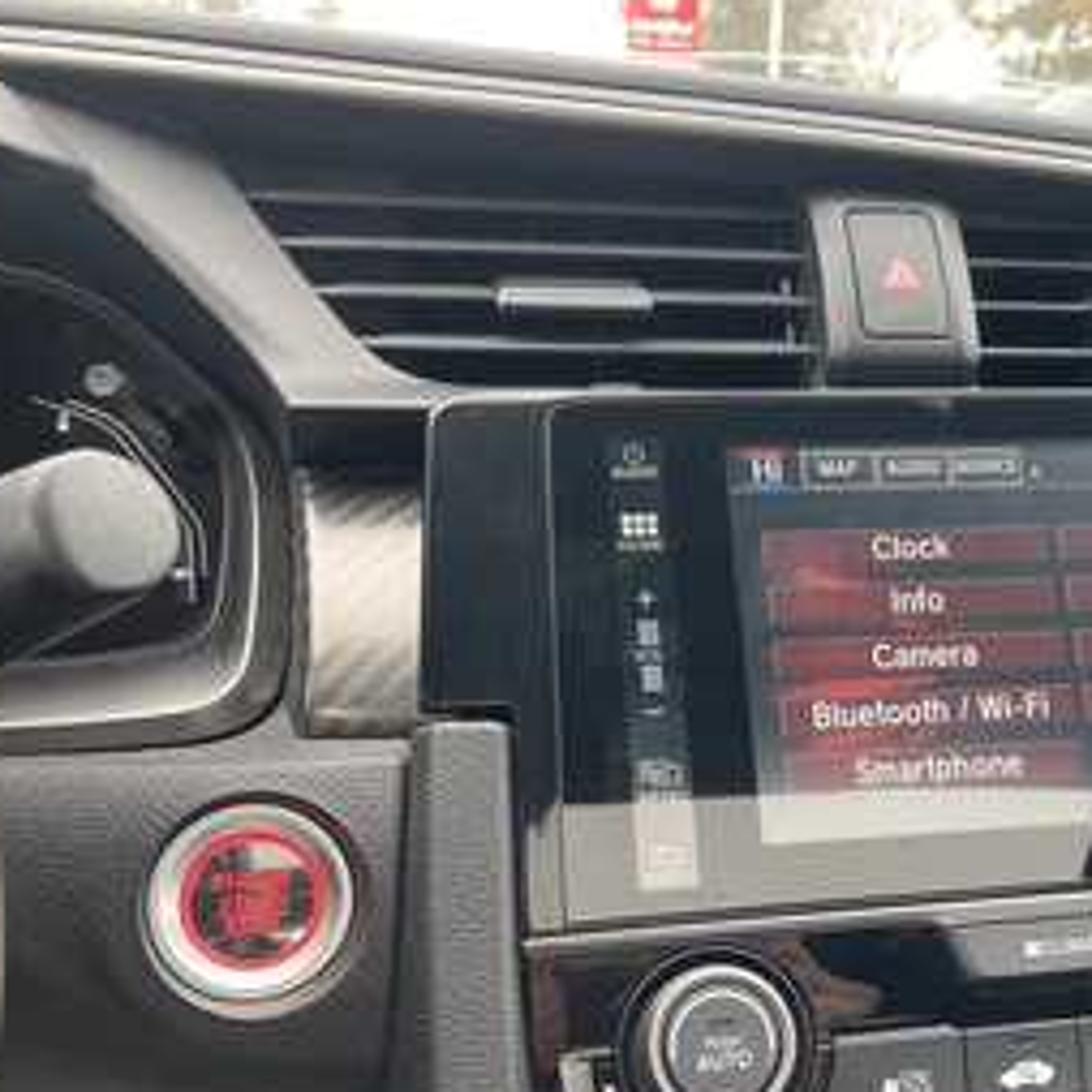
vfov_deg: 40.7
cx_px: 838
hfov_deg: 39.6
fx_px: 1463
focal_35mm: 41
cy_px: 656
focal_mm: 3.99
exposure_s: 1/98
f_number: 1.8
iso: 50
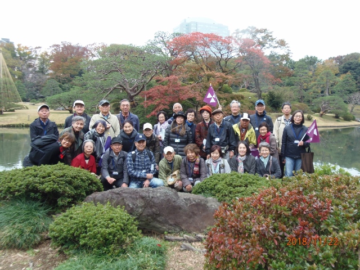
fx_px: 312
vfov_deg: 46.8
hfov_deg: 60.0
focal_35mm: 30
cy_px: 135
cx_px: 180
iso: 64
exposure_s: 1/80
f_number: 3.2
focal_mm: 5.5
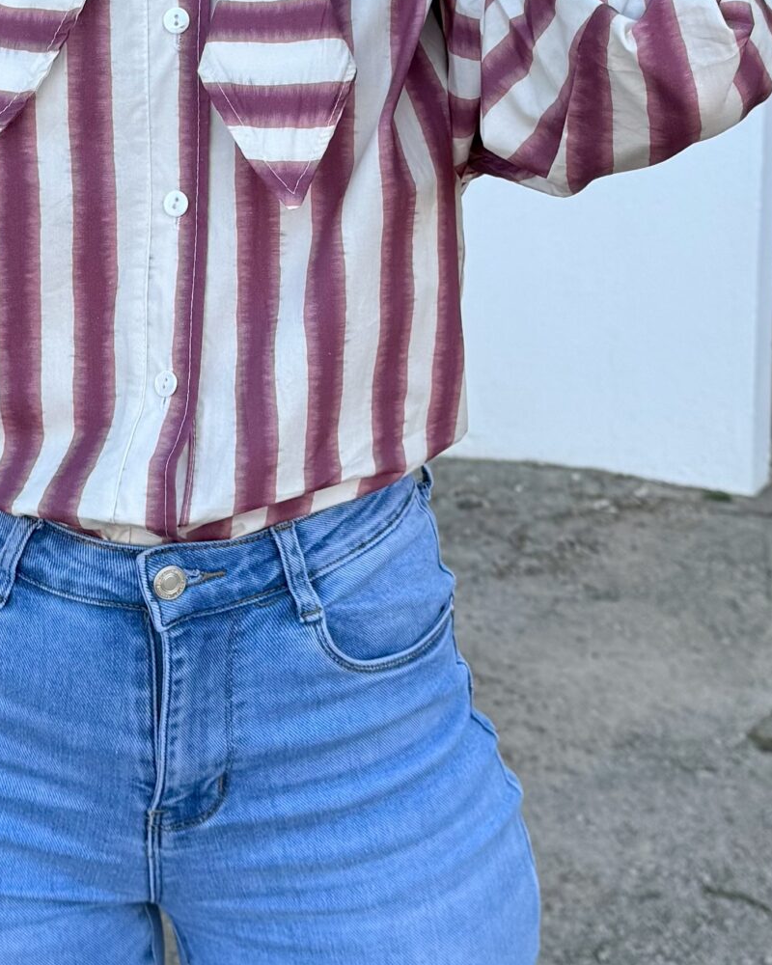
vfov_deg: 30.4
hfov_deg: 25.1
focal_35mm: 60
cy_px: 148
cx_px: 192
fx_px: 1714
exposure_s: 1/589
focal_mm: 6.76
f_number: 1.78
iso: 80
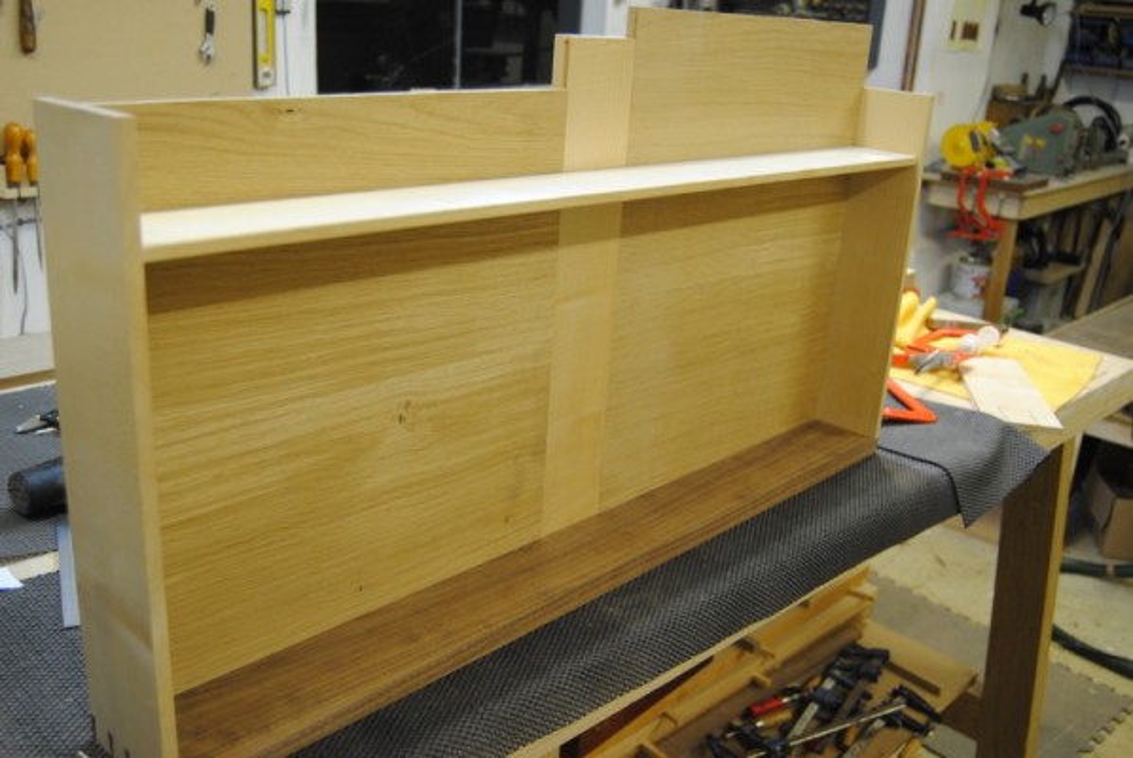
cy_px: 379
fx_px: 1087
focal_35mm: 34
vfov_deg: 38.4
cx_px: 566
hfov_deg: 55.1
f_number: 3.8
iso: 400
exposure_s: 1/20
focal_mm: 23
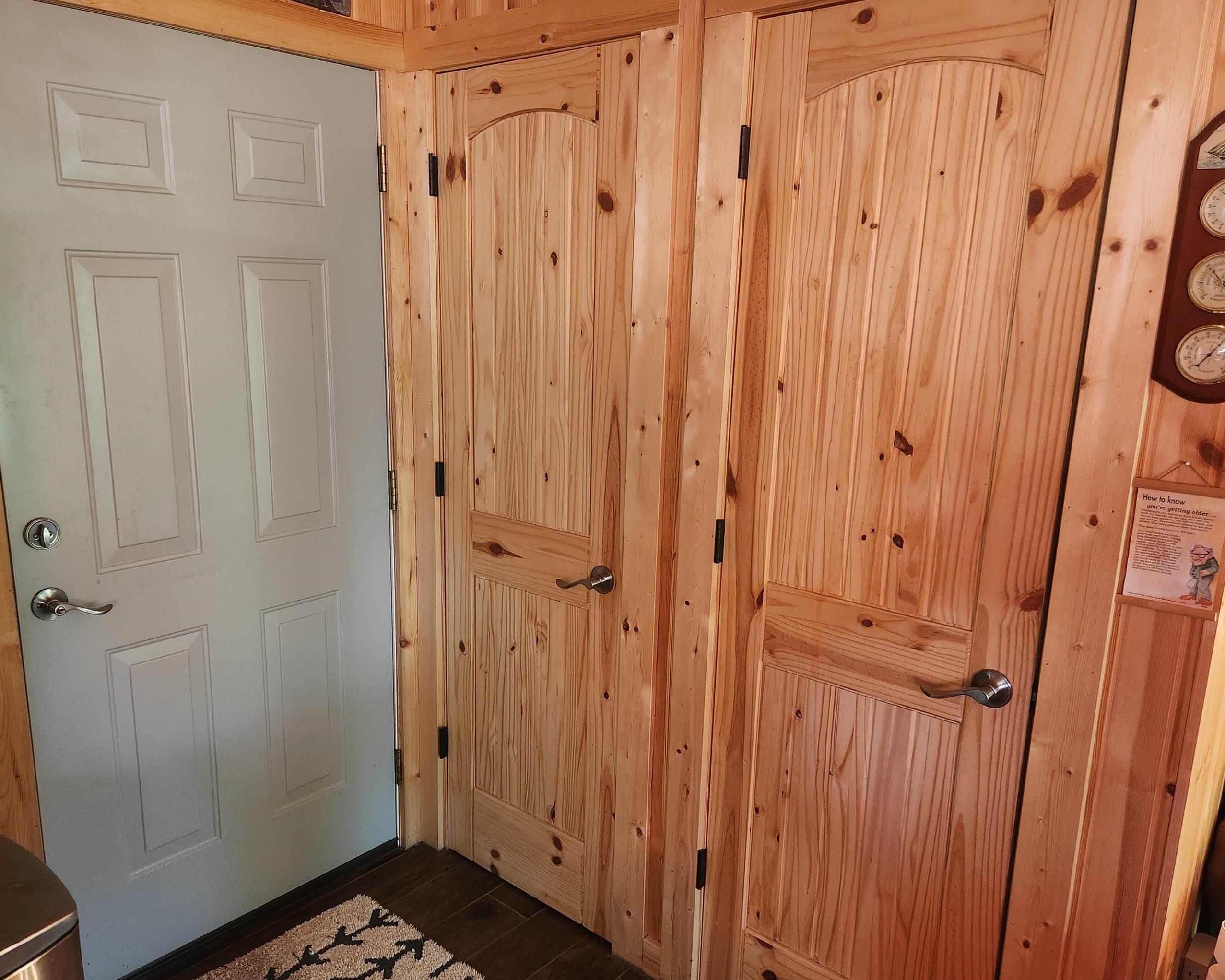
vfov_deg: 53.1
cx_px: 577
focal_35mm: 27
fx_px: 979
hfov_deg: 64.0
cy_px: 523
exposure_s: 1/40
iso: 640
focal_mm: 5.4
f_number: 1.8
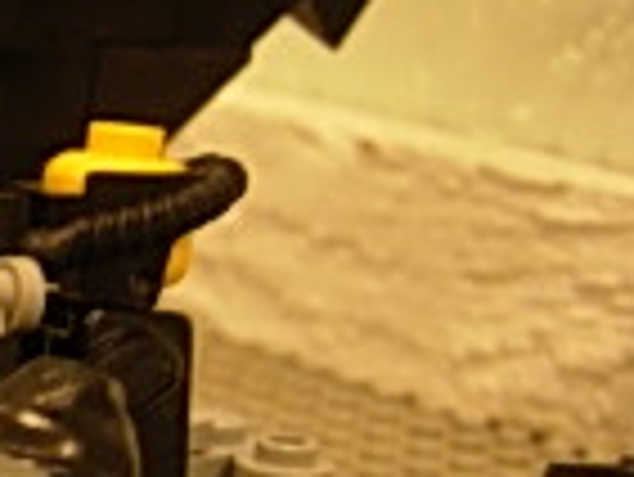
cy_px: 454
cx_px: -787
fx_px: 2988
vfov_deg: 9.1
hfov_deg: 10.7
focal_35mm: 163
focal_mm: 7.5
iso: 154
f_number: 2.7
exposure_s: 1/4
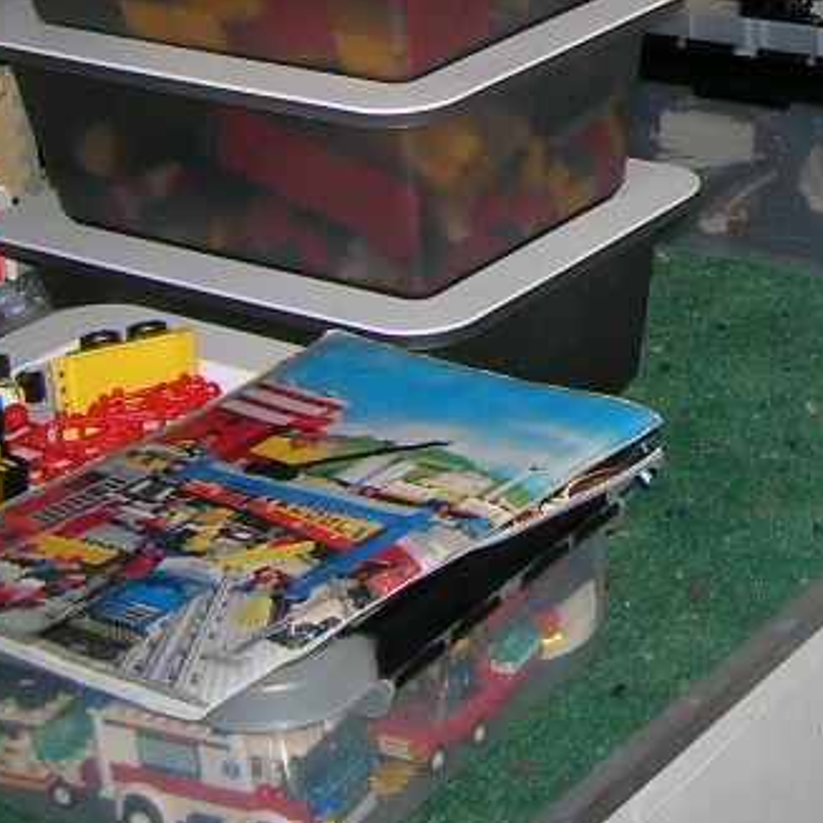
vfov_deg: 17.7
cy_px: -126
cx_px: 1052
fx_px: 2528
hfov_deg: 17.4
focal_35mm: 94
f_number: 2.9
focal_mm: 5.7
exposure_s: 1/60.1
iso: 65
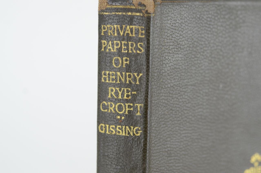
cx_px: 130
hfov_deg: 22.7
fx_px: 651
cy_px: 86
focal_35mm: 90
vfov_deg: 15.1
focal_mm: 60
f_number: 5.6
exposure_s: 1/125
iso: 500
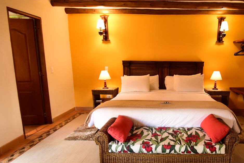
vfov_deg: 53.1
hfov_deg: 71.7
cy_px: 88
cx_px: 162
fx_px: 163
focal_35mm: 24
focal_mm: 10
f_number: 3.5
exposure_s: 1/15
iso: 500
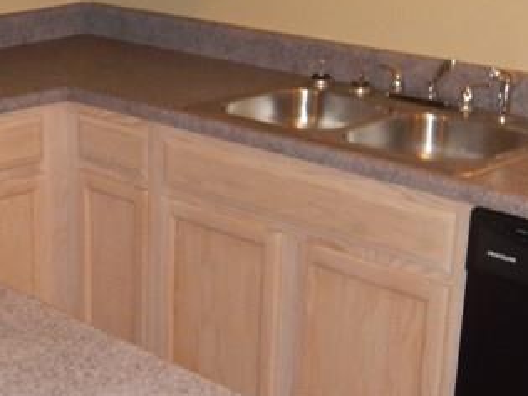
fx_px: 1189
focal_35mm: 78
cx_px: -13
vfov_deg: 18.9
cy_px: 195
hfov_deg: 23.8
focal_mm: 4.3
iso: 200
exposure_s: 1/30
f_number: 2.8
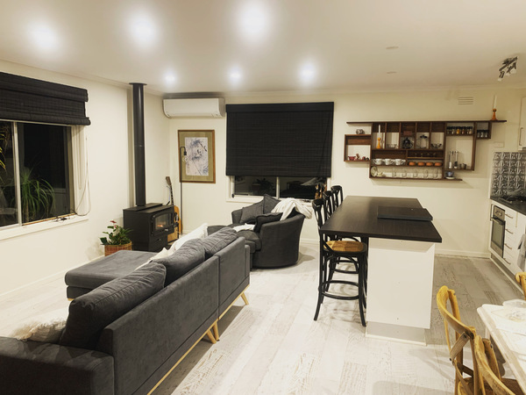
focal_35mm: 26
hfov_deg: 67.3
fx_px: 395
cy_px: 198
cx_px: 263
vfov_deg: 53.1
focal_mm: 4.25
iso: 200
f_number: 1.8
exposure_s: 1/50
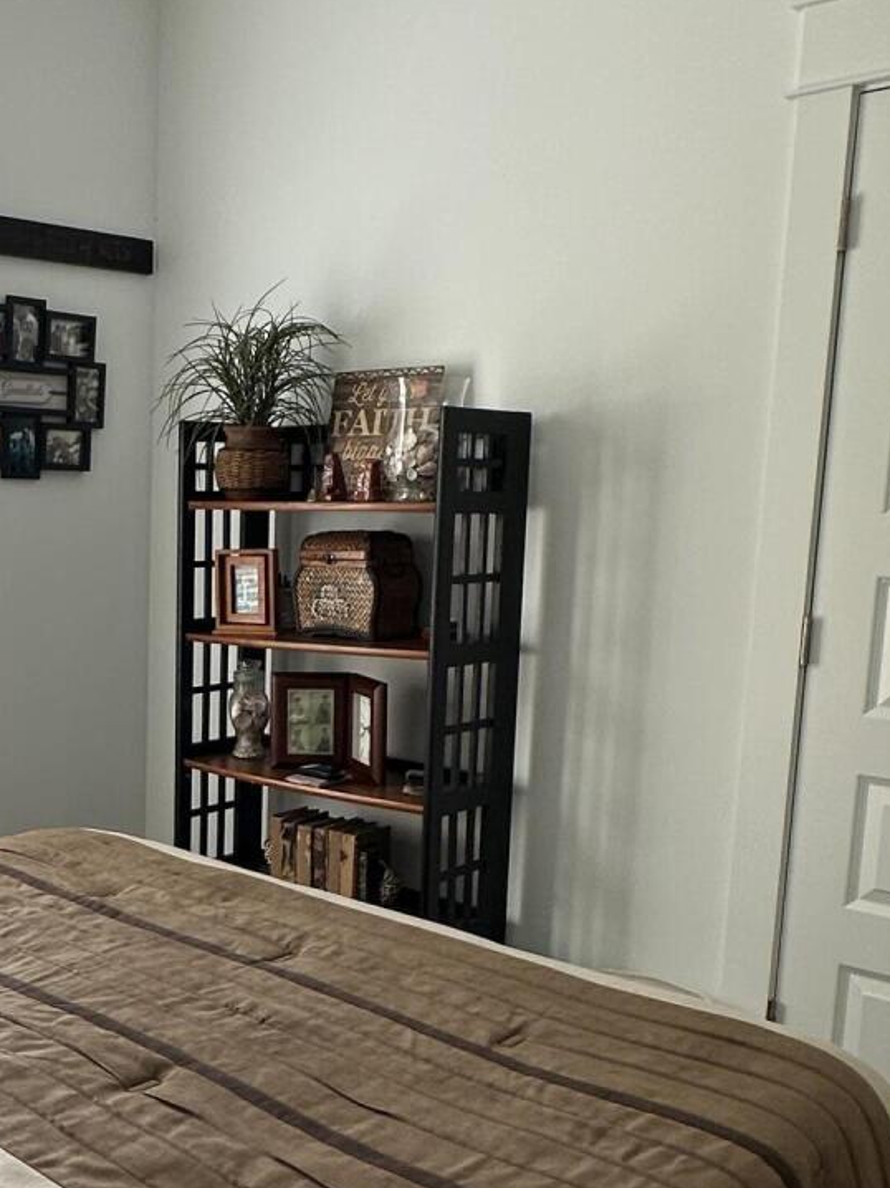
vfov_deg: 47.7
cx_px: 63
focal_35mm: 39
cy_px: 690
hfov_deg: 34.4
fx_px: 1338
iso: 50
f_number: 2.2
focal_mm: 2.22
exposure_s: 1/99
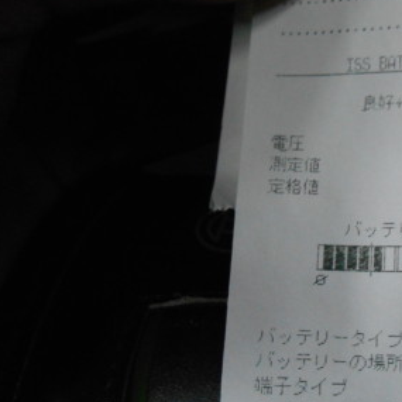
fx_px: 565
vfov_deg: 38.9
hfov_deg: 36.5
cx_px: 367
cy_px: 250
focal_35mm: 43
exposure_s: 1/15
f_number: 3.4
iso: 400
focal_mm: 4.7
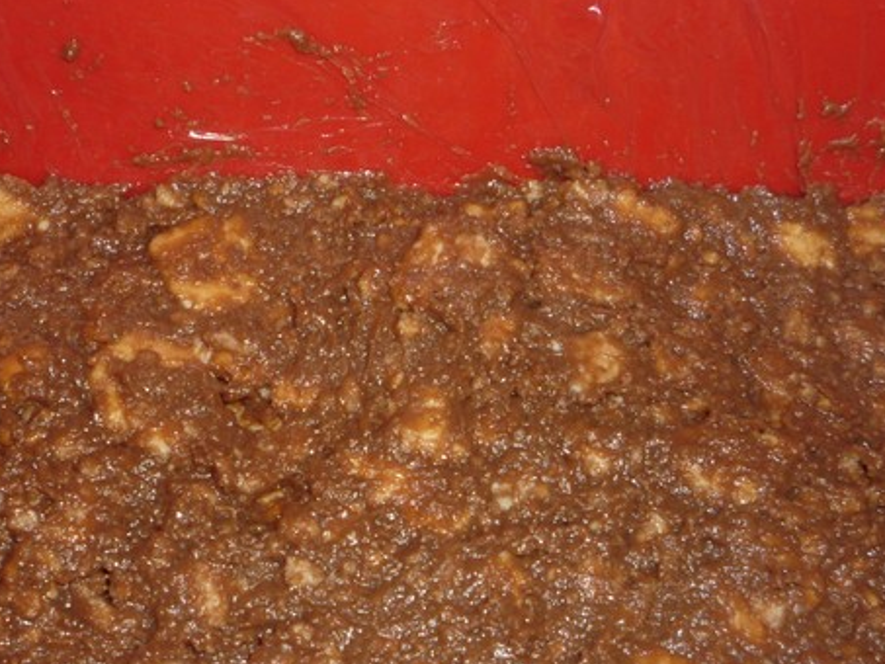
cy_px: 387
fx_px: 1355
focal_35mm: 53
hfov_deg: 36.1
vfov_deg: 27.5
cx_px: 375
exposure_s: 1/30
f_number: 4
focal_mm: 5.2
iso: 100
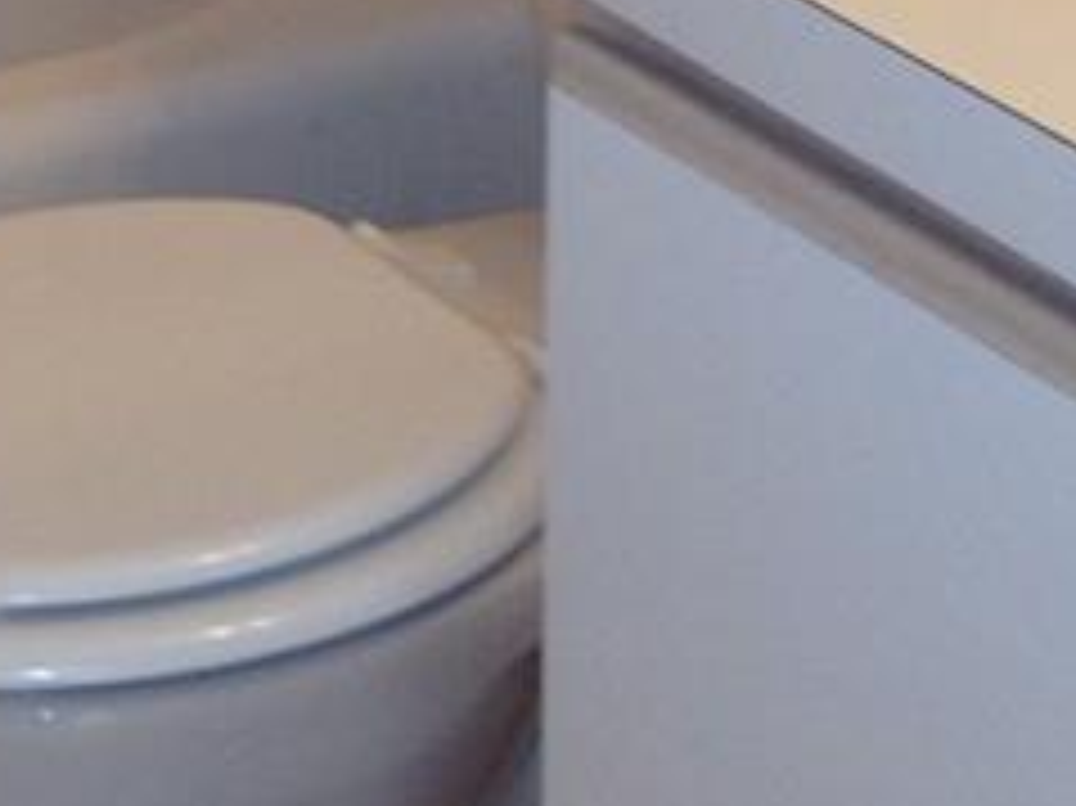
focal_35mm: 150
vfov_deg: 9.6
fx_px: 4660
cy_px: -387
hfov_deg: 13.1
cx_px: 153
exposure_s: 1/20
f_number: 2.4
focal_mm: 4.28
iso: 100
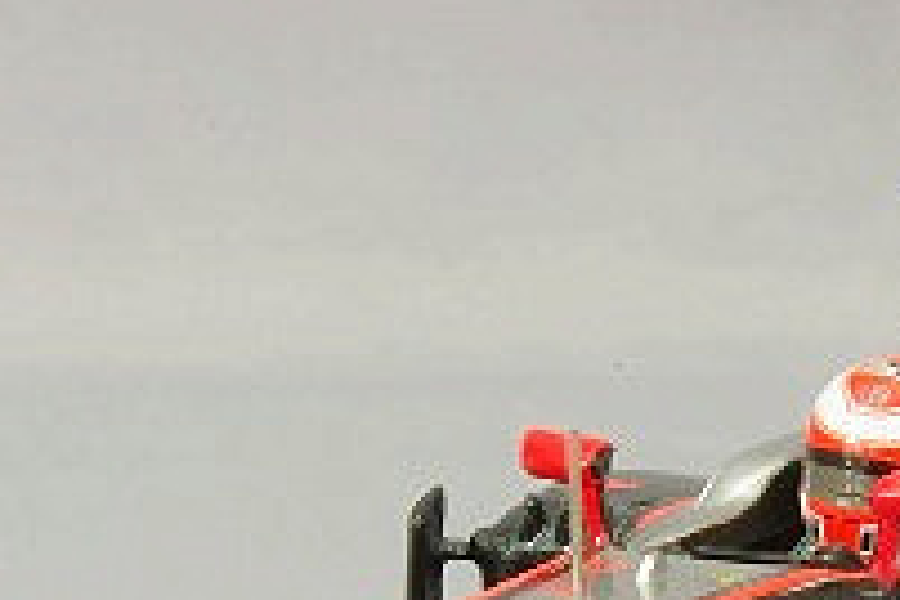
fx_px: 8899
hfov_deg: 5.8
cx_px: 716
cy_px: 665
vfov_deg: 3.9
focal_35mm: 356
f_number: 32
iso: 400
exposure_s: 1
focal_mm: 75
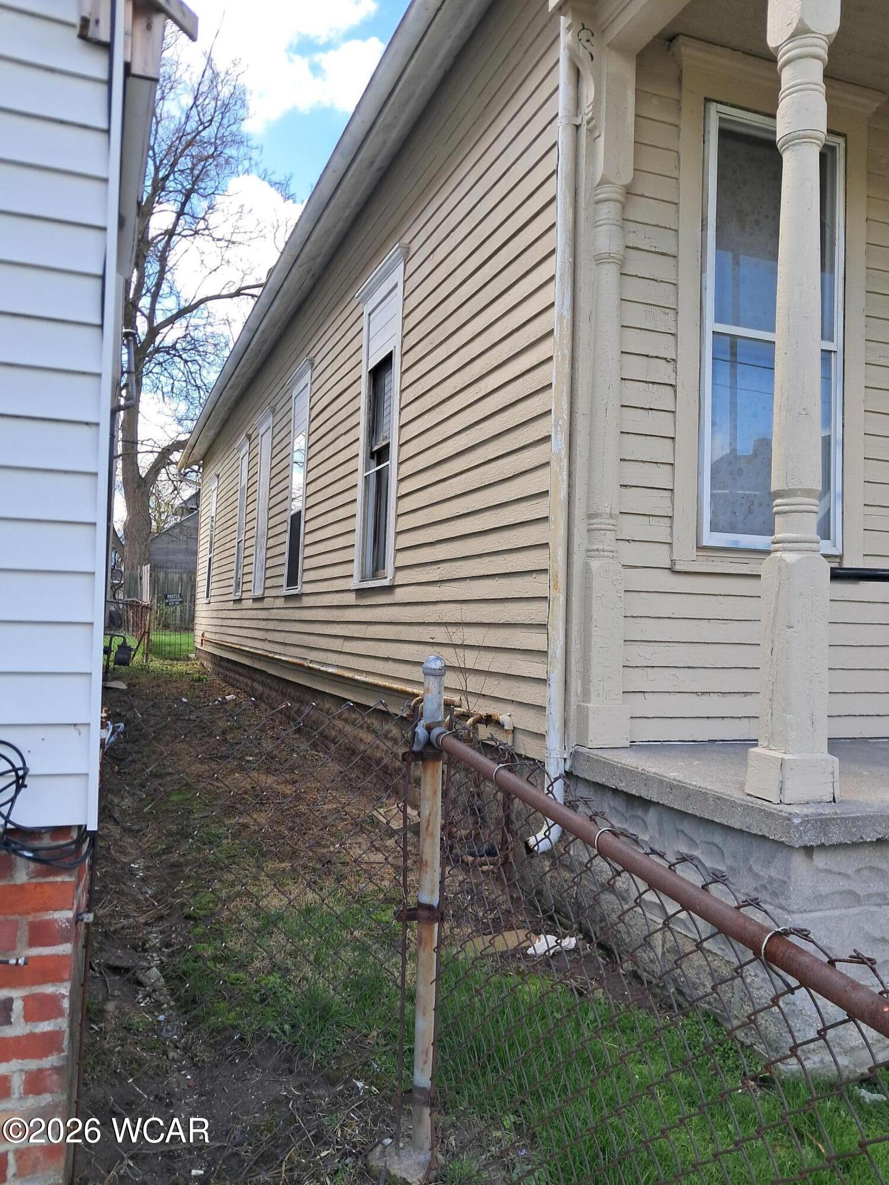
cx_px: 444
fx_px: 925
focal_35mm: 27
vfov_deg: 65.3
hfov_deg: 51.4
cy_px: 592
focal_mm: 4
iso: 50
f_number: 1.8
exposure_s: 1/230
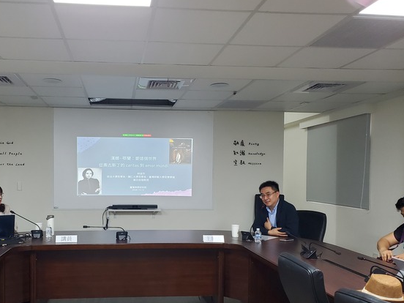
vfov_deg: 42.8
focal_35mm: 33
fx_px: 385
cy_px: 178
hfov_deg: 54.7
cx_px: 152
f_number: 2.4
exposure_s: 1/120
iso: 320
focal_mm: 4.3
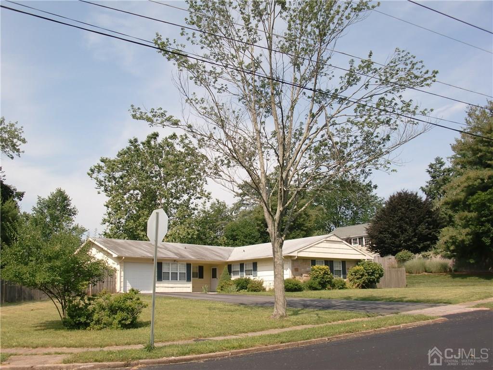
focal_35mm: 36
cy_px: 185
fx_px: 513
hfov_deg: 51.4
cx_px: 246
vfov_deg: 39.7
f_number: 7.9
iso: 64
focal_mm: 6.3
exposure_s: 1/160
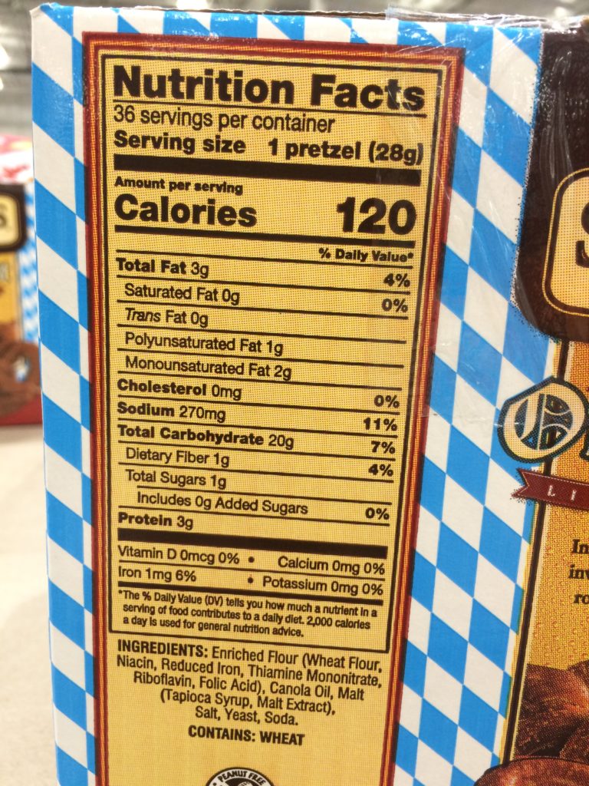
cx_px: 294
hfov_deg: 48.2
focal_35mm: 29
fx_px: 658
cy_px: 393
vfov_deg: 61.7
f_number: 2.2
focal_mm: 4.15
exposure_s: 1/30
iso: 100
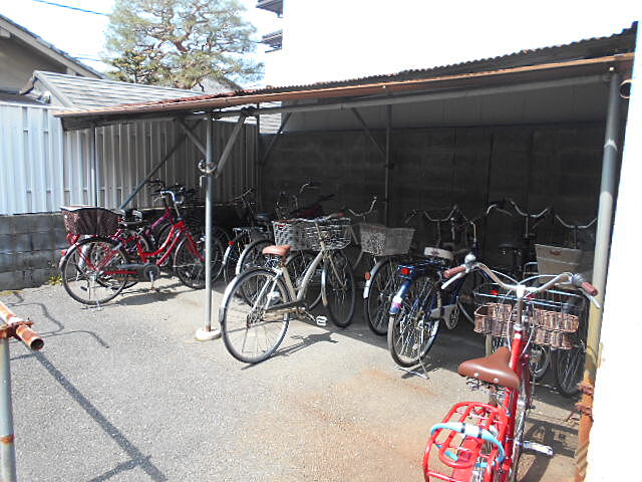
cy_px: 241
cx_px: 321
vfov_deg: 53.1
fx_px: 482
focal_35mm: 26
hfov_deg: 67.3
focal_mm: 4.6
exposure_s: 1/320
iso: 80
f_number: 3.2
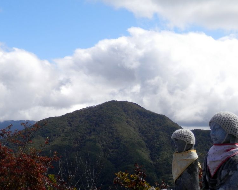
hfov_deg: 43.8
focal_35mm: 42
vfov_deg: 35.7
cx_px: 127
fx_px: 296
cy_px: 95
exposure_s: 1/1000
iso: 80
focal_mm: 7.3
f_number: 3.7
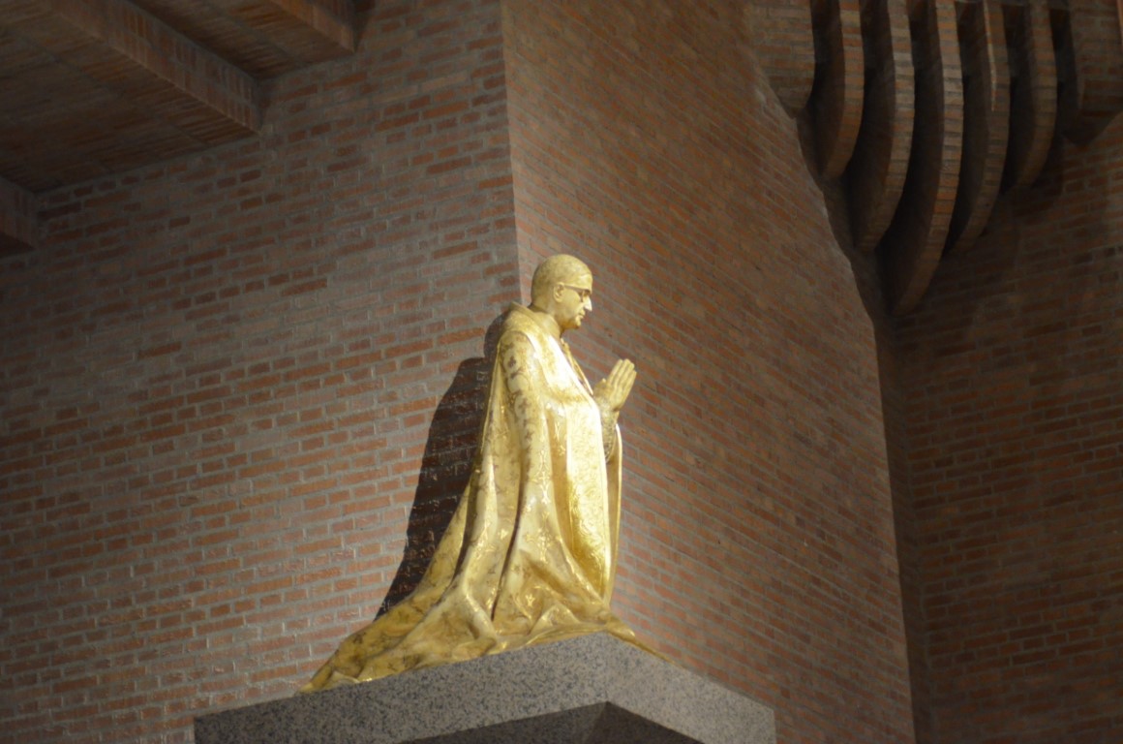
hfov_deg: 15.2
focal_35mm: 135
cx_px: 562
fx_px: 4202
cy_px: 372
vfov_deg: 10.1
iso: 3200
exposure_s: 1/50
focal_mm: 90
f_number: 4
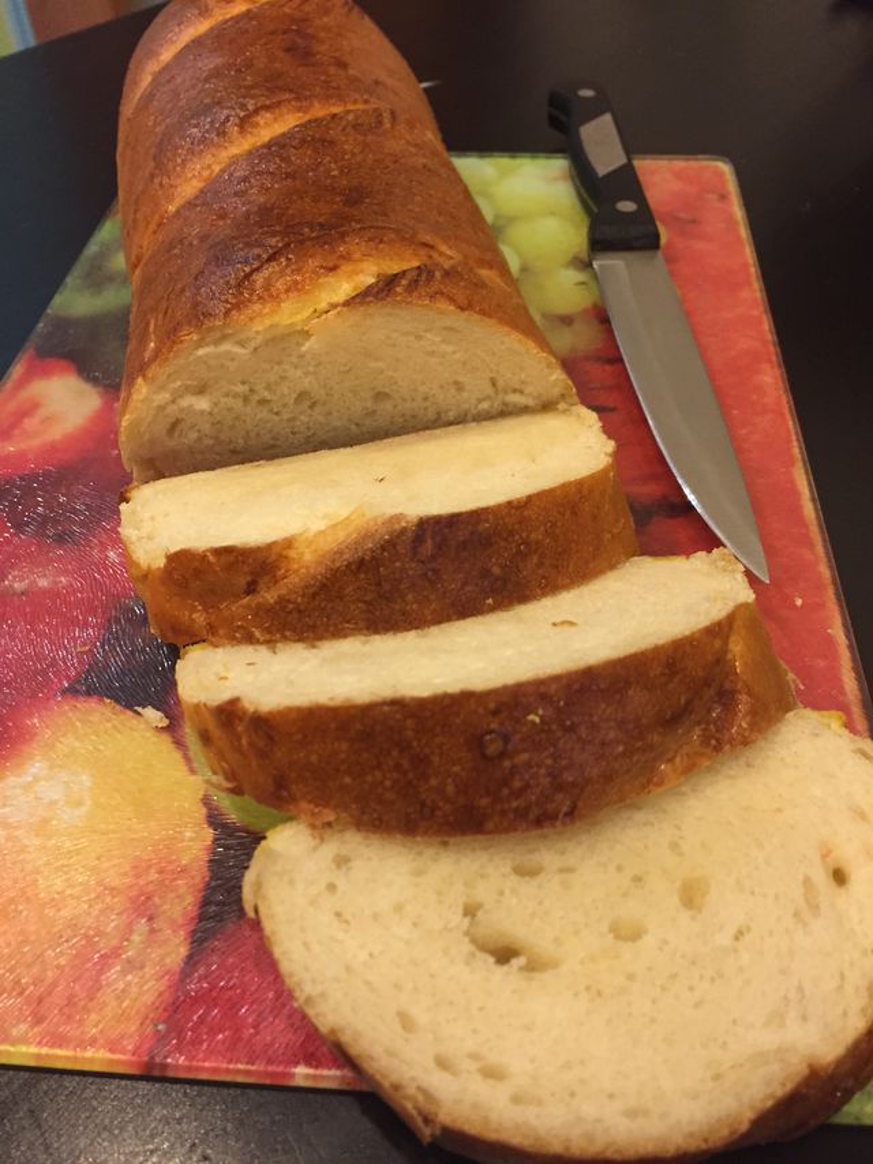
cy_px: 582
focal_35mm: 29
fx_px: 975
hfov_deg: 48.2
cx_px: 436
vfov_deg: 61.7
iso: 200
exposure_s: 1/30
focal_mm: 4.15
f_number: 2.2
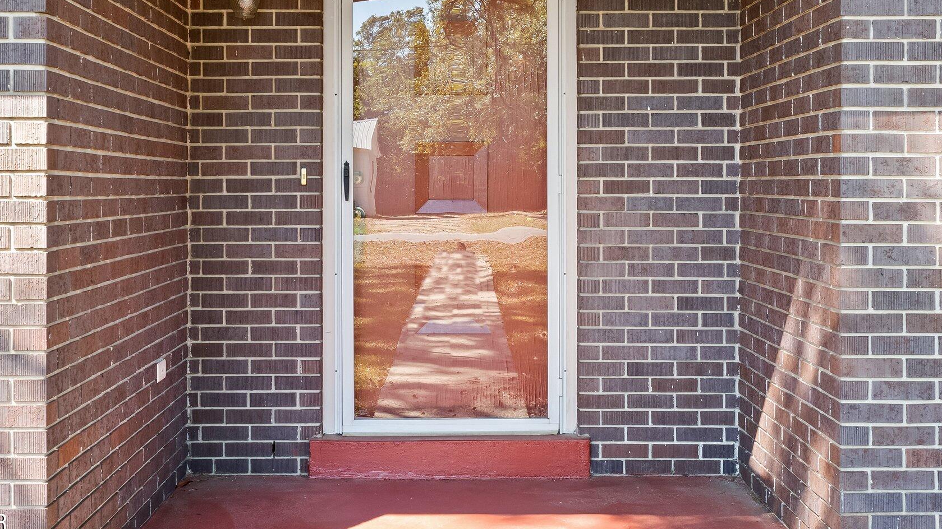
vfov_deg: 25.8
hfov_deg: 44.6
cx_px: 453
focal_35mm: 46
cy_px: 175
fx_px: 1149
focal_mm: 24
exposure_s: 1/10
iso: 100
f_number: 11
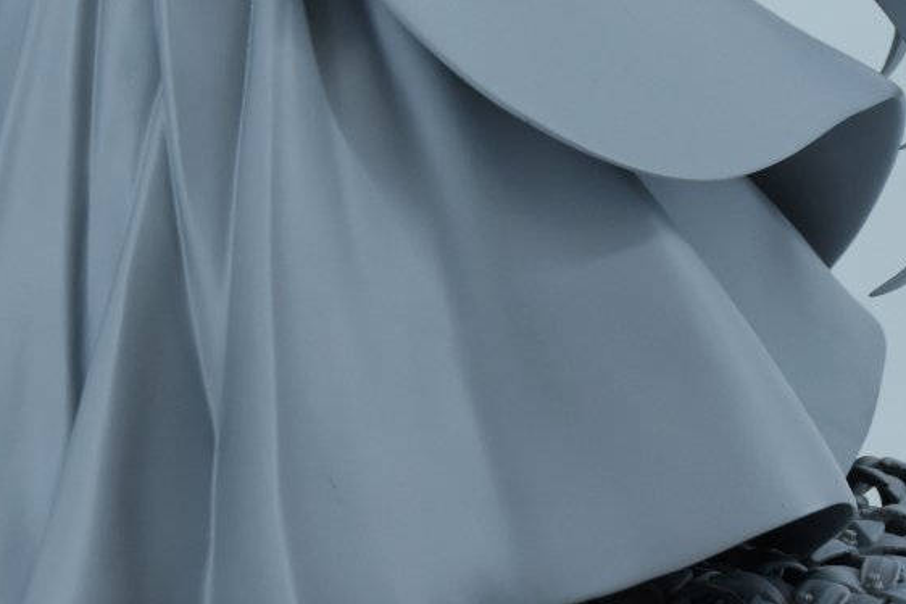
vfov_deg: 13.6
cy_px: -8
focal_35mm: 99
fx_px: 2503
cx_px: 334
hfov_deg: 20.5
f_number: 8
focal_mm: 23
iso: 640
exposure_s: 1/200
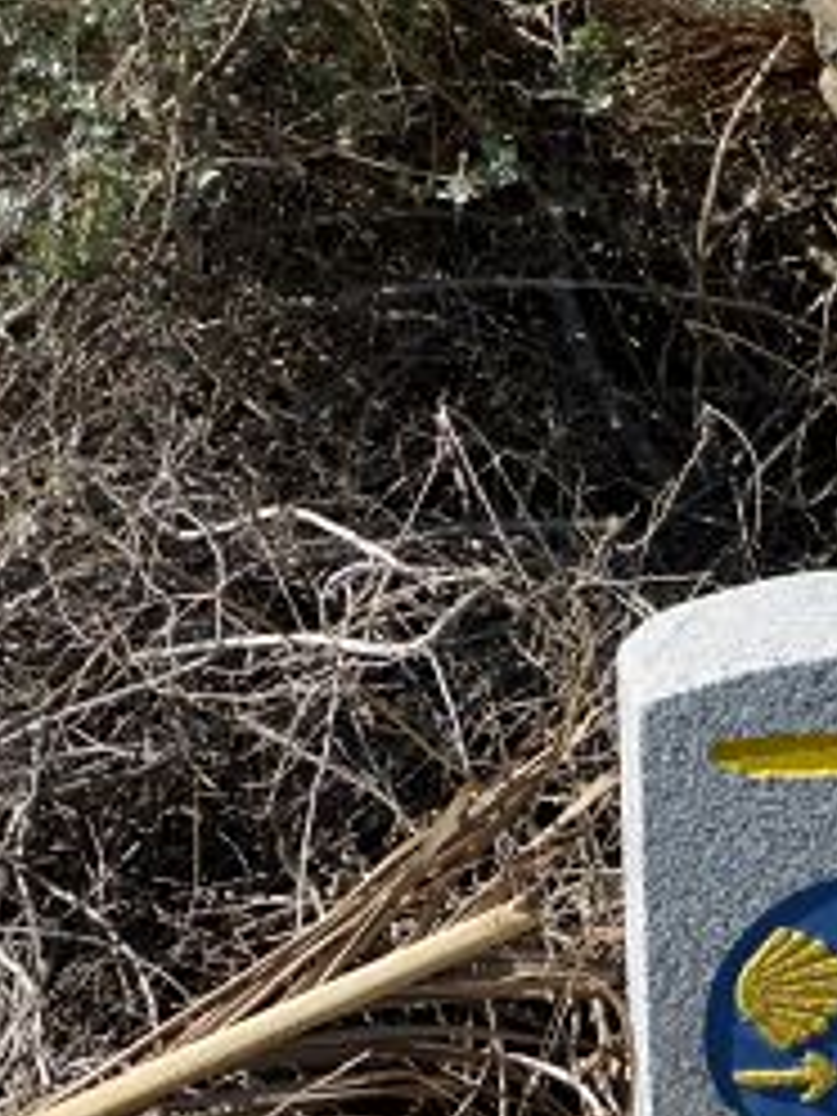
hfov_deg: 12.6
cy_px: 686
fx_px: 3740
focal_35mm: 116
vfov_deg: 17.0
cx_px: 878
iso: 100
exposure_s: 1/400
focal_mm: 9.7
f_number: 4.6
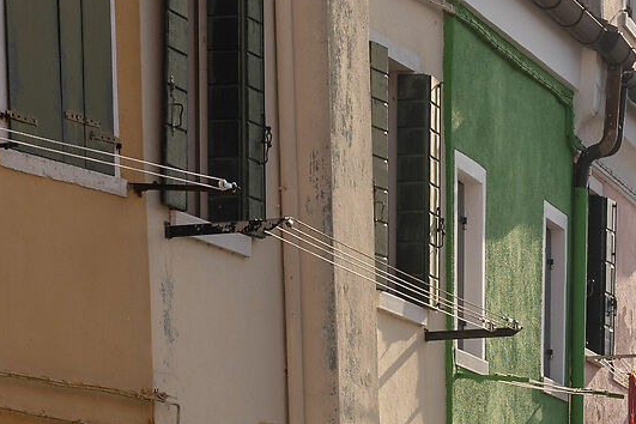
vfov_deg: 7.0
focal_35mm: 190
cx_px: 608
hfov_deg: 10.7
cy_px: 828
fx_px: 3356
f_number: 5.6
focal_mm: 42
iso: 100
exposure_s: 1/640
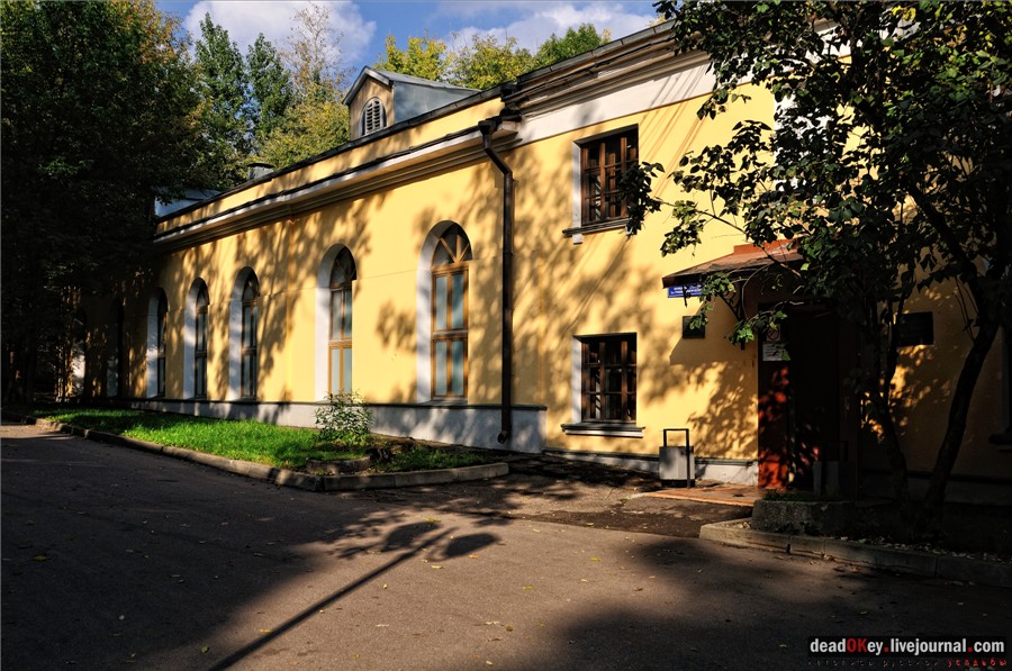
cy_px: 336
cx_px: 506
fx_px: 1010
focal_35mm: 36
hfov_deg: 53.2
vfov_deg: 36.8
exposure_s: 1/500
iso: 200
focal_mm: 24
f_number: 9
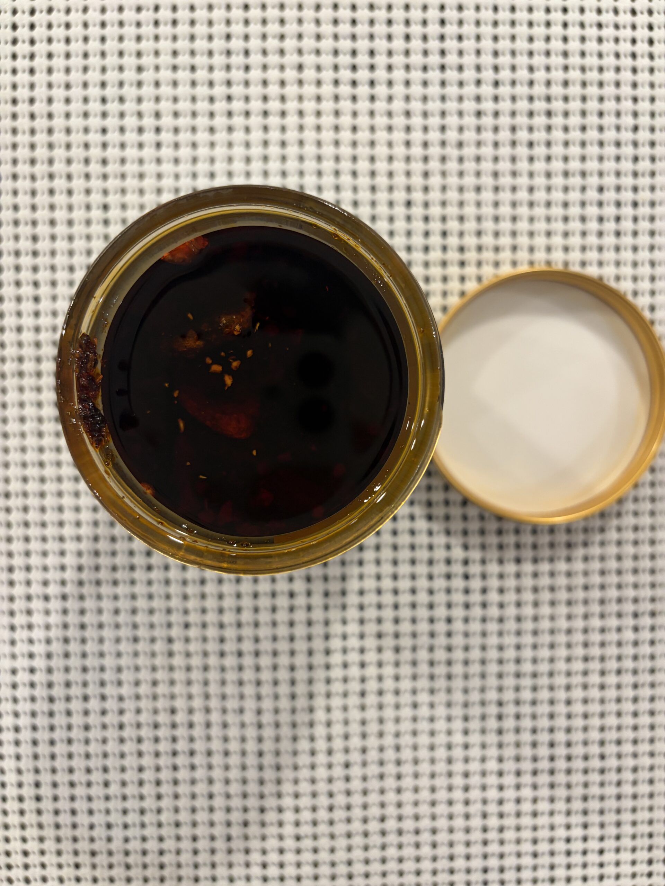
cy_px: 443
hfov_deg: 53.1
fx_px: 666
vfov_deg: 67.3
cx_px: 332
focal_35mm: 26
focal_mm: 5.96
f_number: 1.6
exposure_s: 1/60
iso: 200
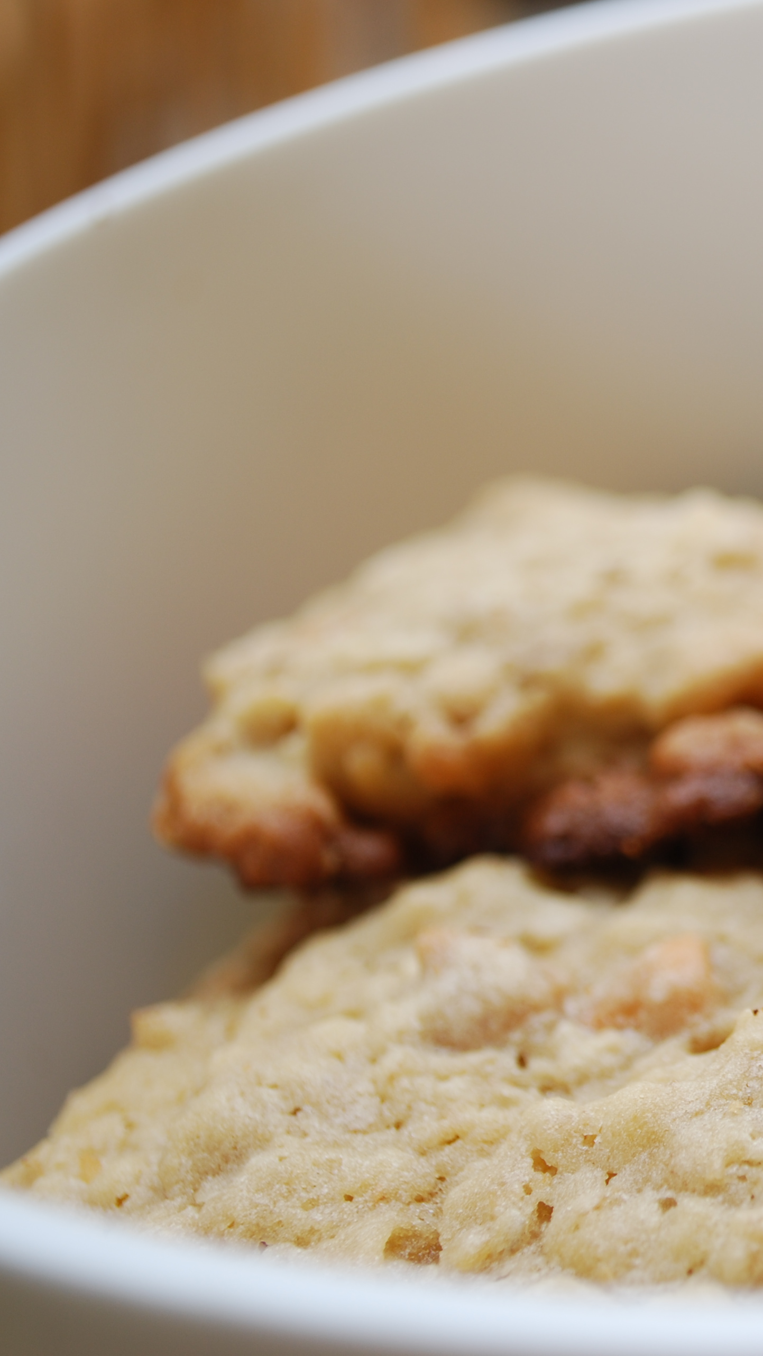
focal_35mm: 76
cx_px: 990
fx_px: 2733
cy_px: 682
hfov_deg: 15.2
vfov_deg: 27.9
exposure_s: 1/60
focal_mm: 32
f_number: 5
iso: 100
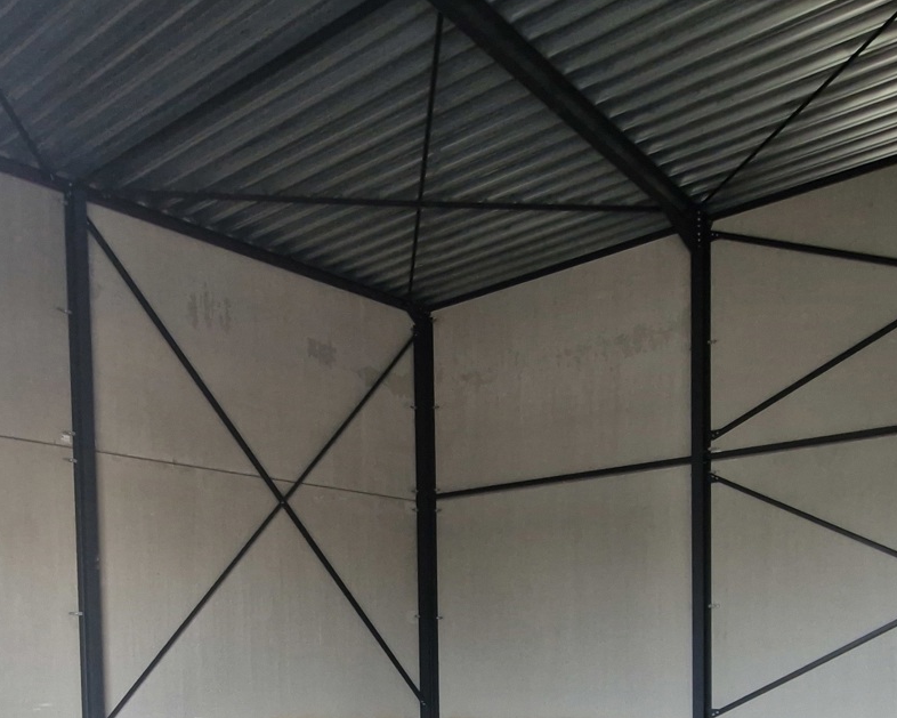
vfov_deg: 42.3
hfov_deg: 57.1
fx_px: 823
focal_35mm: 31
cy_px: 675
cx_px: 470
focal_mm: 1.74
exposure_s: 1/50
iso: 320
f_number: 2.2
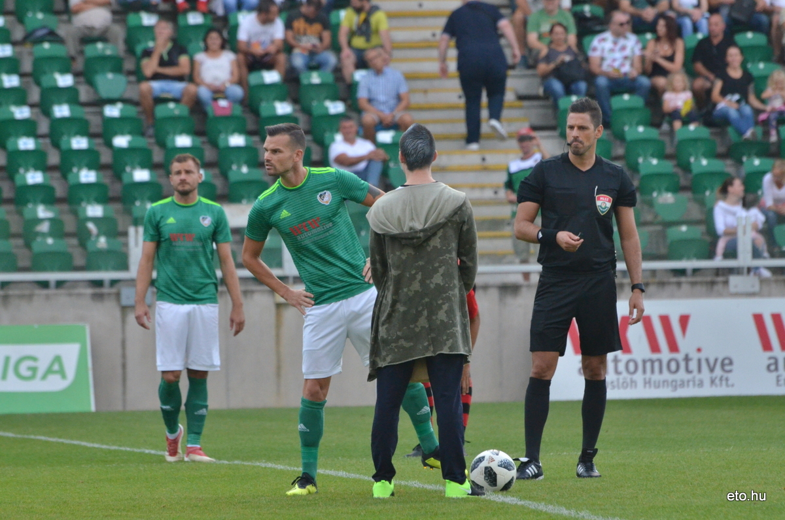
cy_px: 260
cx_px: 392
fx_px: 7834
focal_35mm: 360
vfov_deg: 3.8
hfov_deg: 5.7
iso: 2200
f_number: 6.3
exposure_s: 1/2500
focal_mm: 240
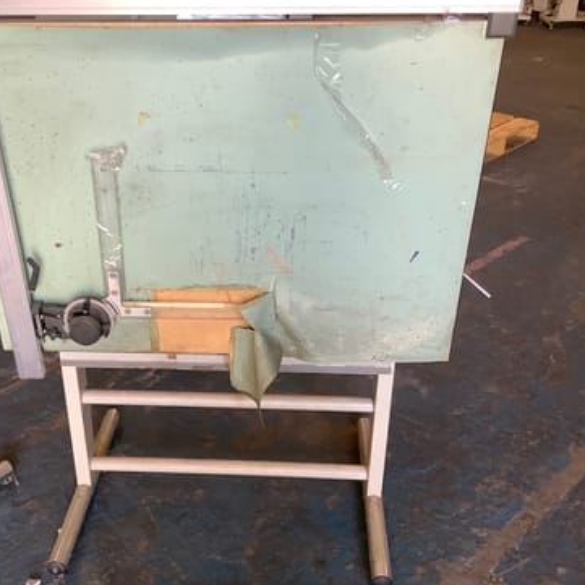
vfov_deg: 43.9
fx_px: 727
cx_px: 232
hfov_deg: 43.6
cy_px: 294
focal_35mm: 38
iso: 80
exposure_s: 1/50
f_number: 2.4
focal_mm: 3.3
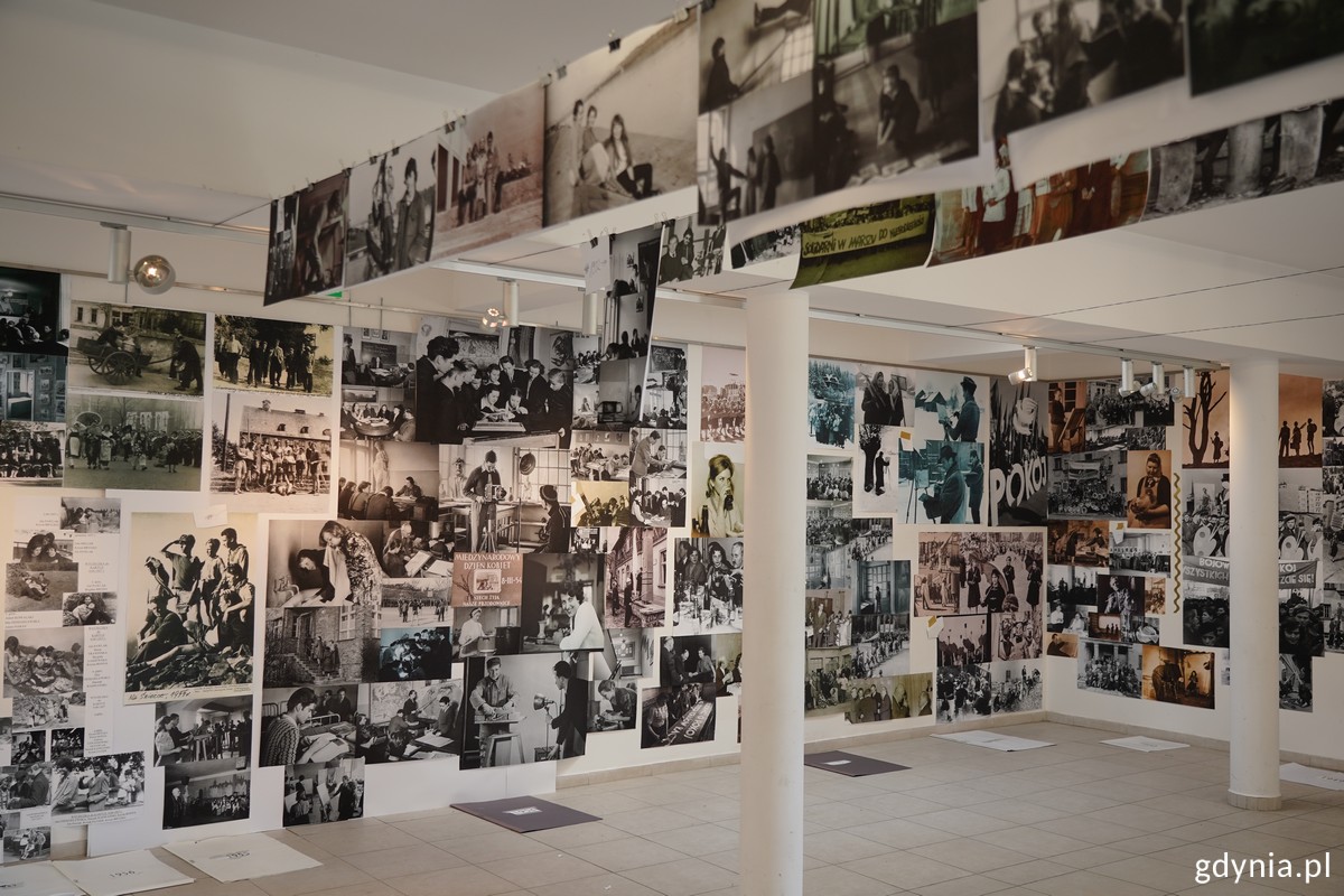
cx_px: 672
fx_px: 1269
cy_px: 448
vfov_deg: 38.9
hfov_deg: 55.8
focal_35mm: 34
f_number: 4
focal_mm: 34
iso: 400
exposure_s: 1/60
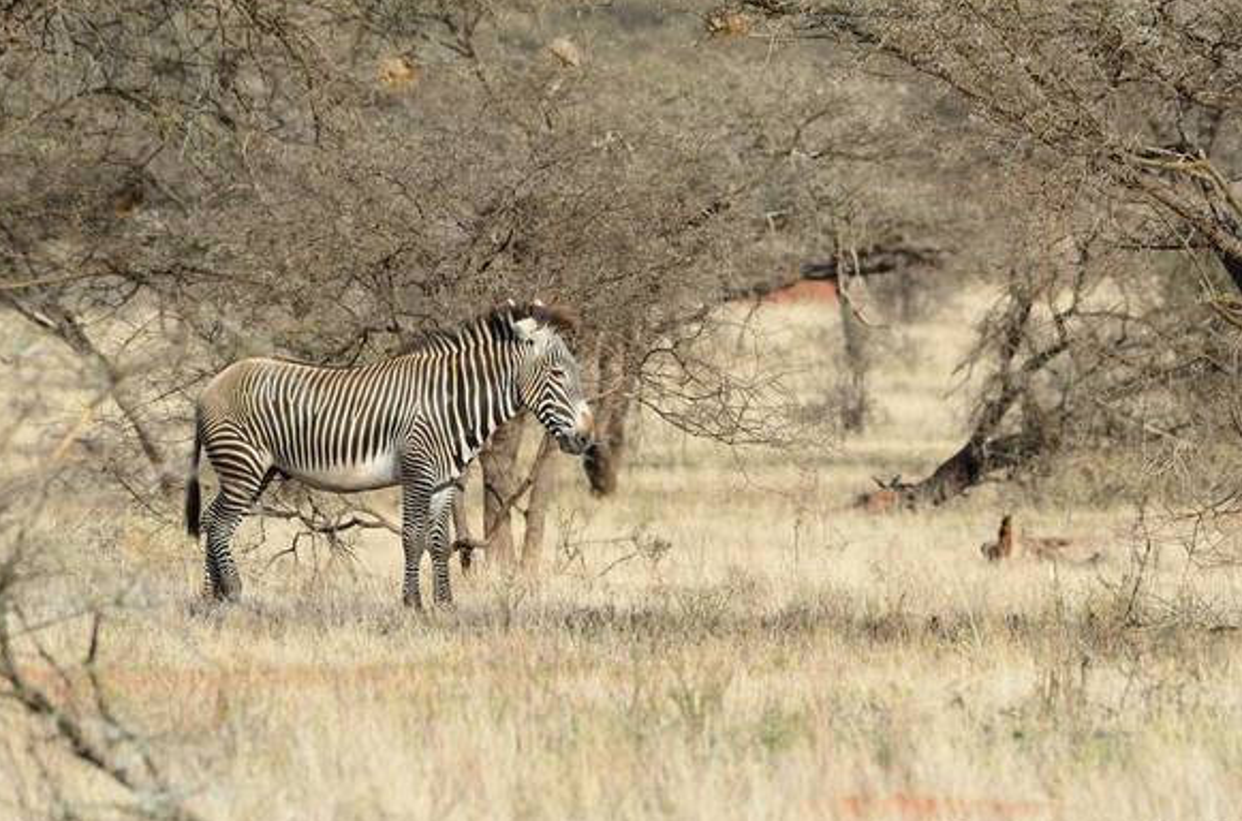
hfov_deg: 2.9
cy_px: 405
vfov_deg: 1.9
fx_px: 24876
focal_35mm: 723
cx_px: 693
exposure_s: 1/400
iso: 200
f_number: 9
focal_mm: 400
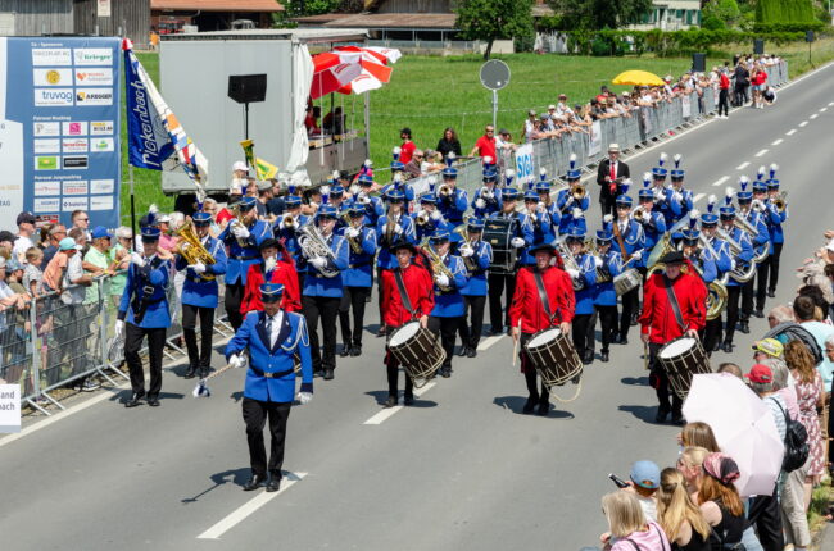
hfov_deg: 19.5
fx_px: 2427
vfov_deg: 13.0
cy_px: 276
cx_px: 417
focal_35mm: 105
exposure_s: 1/250
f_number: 11
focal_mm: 70
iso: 160
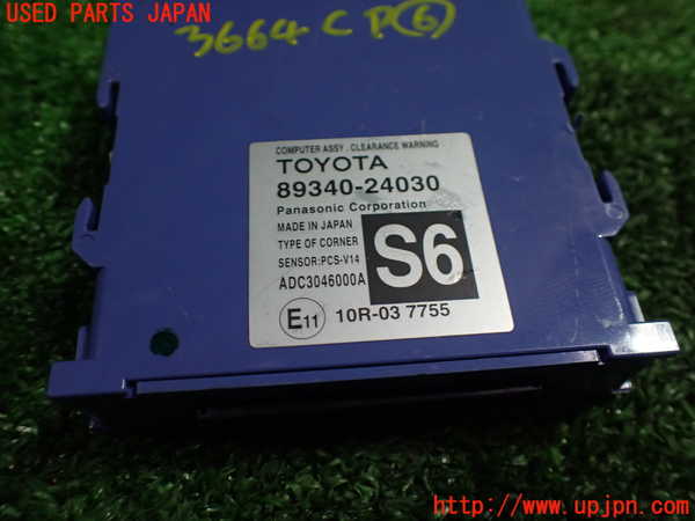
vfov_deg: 46.8
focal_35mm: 30
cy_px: 260
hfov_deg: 60.0
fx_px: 602
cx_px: 348
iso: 400
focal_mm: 5.4
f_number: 2.3
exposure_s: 1/125
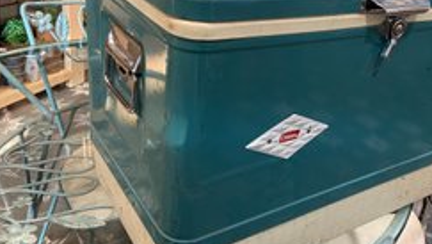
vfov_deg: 29.6
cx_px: 300
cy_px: 83
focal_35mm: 40
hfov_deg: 49.3
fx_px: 458
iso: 250
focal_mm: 4.25
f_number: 1.8
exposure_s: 1/60
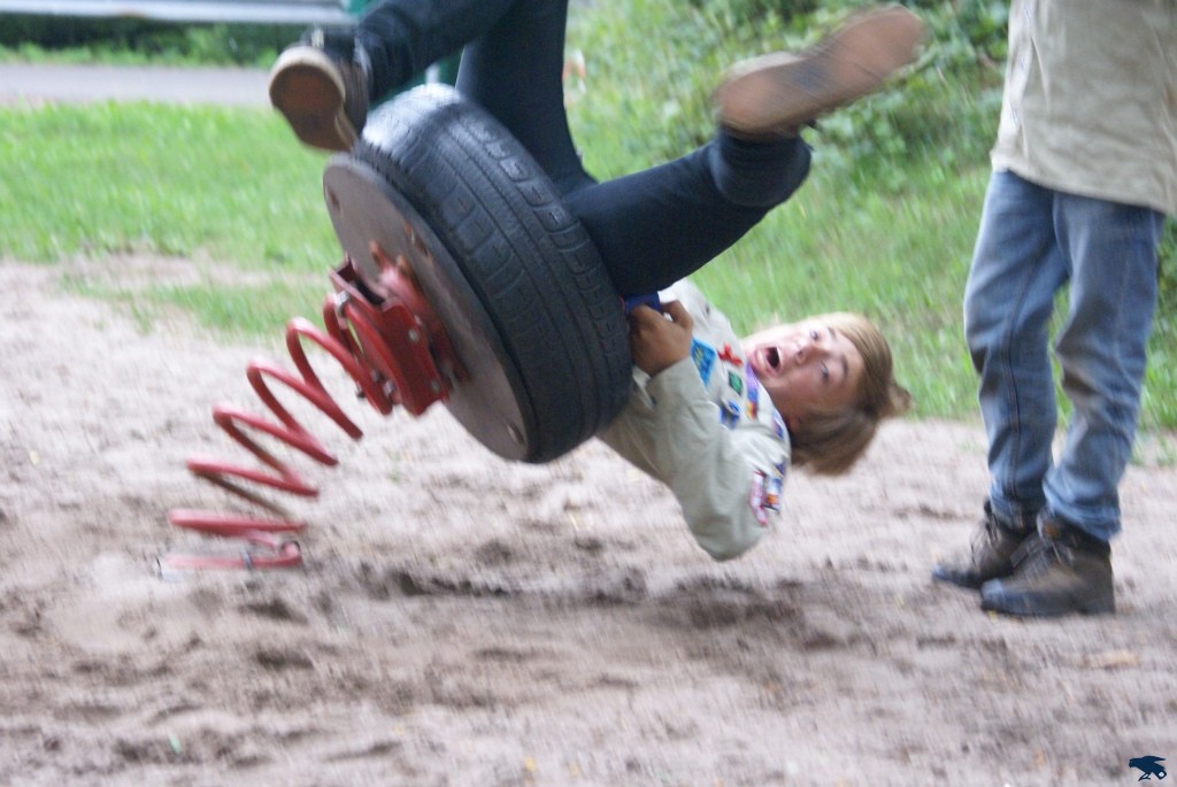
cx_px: 588
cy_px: 394
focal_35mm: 105
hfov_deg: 19.4
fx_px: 3436
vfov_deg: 13.1
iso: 800
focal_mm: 70
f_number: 5.6
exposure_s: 1/60
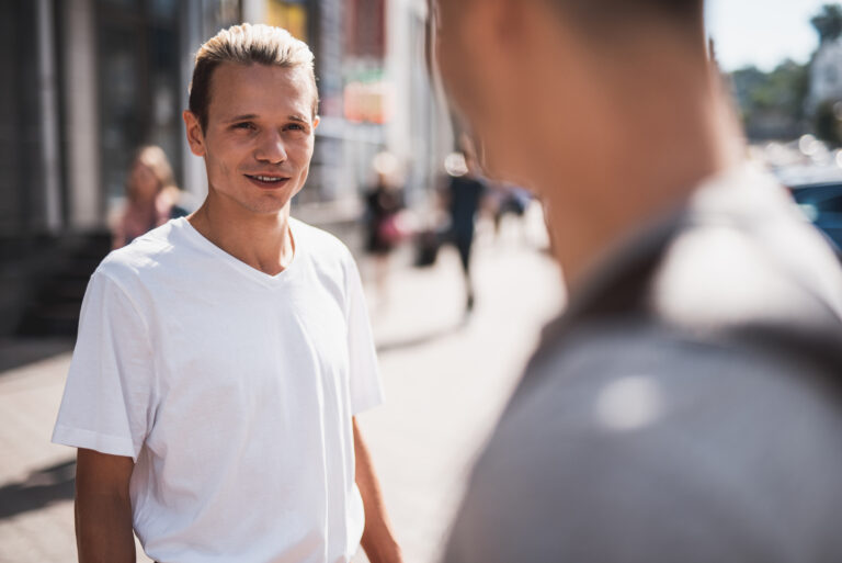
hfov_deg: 39.6
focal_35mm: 50
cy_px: 282
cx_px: 421
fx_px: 1170
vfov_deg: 27.0
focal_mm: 50
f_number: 1.4
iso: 100
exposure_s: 1/3200
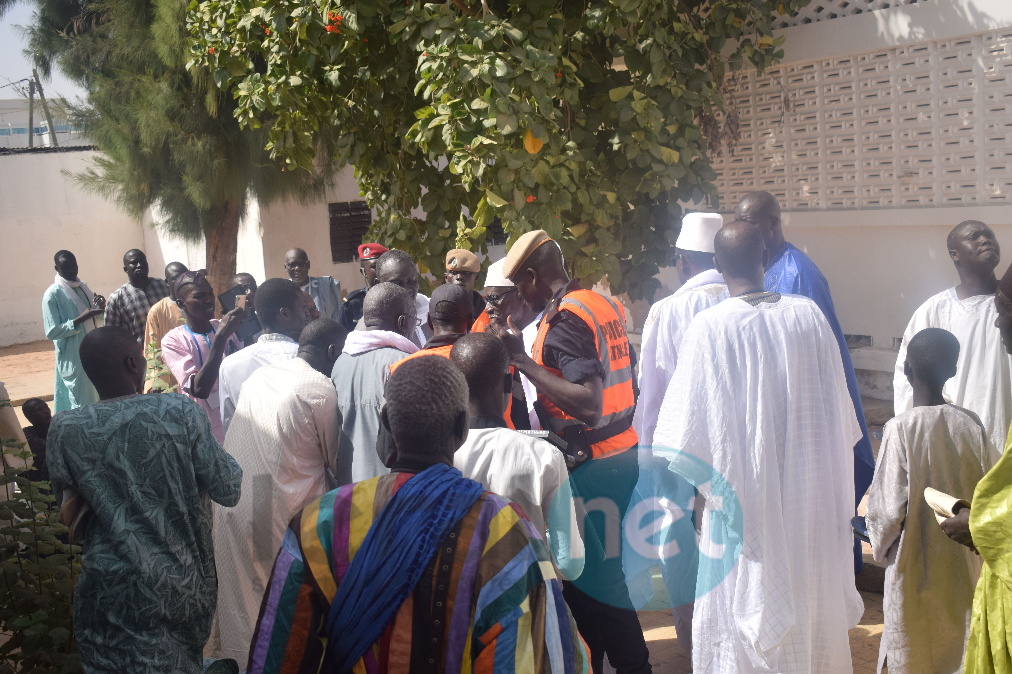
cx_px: 506
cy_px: 337
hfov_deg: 46.4
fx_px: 1181
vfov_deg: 31.9
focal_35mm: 42
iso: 125
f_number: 4.2
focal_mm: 28
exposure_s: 1/1000
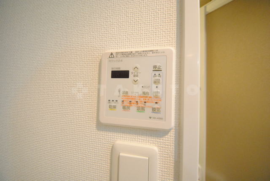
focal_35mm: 12
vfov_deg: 90.3
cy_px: 90
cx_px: 135
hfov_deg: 112.5
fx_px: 90
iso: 1600
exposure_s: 1/80
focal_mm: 8
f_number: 4.5
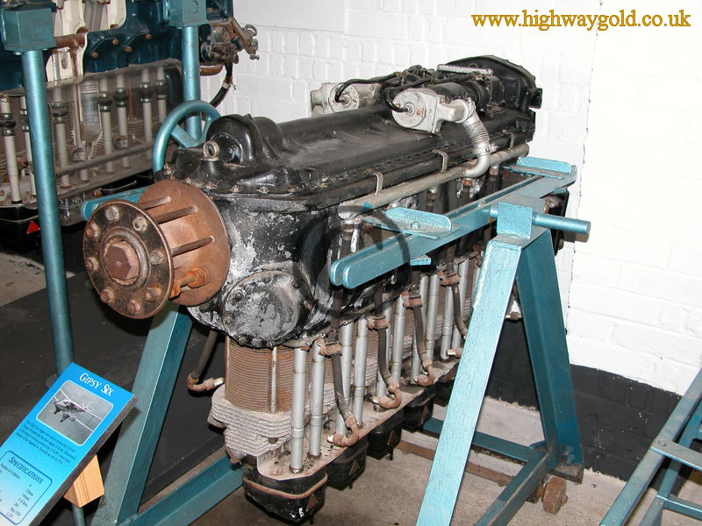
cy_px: 263
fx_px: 933
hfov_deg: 41.2
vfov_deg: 31.5
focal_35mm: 46
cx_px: 351
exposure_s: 1/60
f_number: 3
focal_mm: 11.6
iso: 100
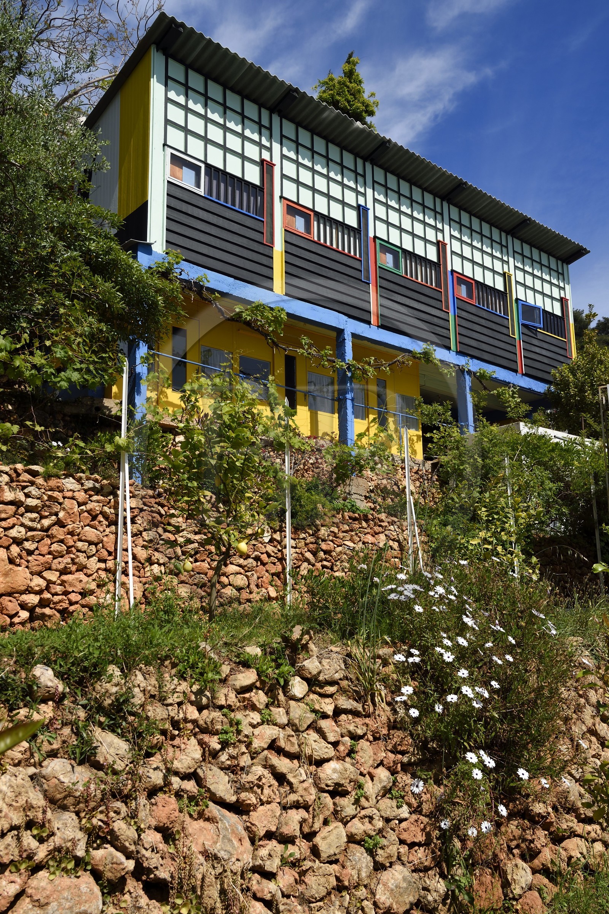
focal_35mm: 32
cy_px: 457
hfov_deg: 41.1
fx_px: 813
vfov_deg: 58.7
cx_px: 304
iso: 200
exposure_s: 1/320
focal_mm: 32
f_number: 13
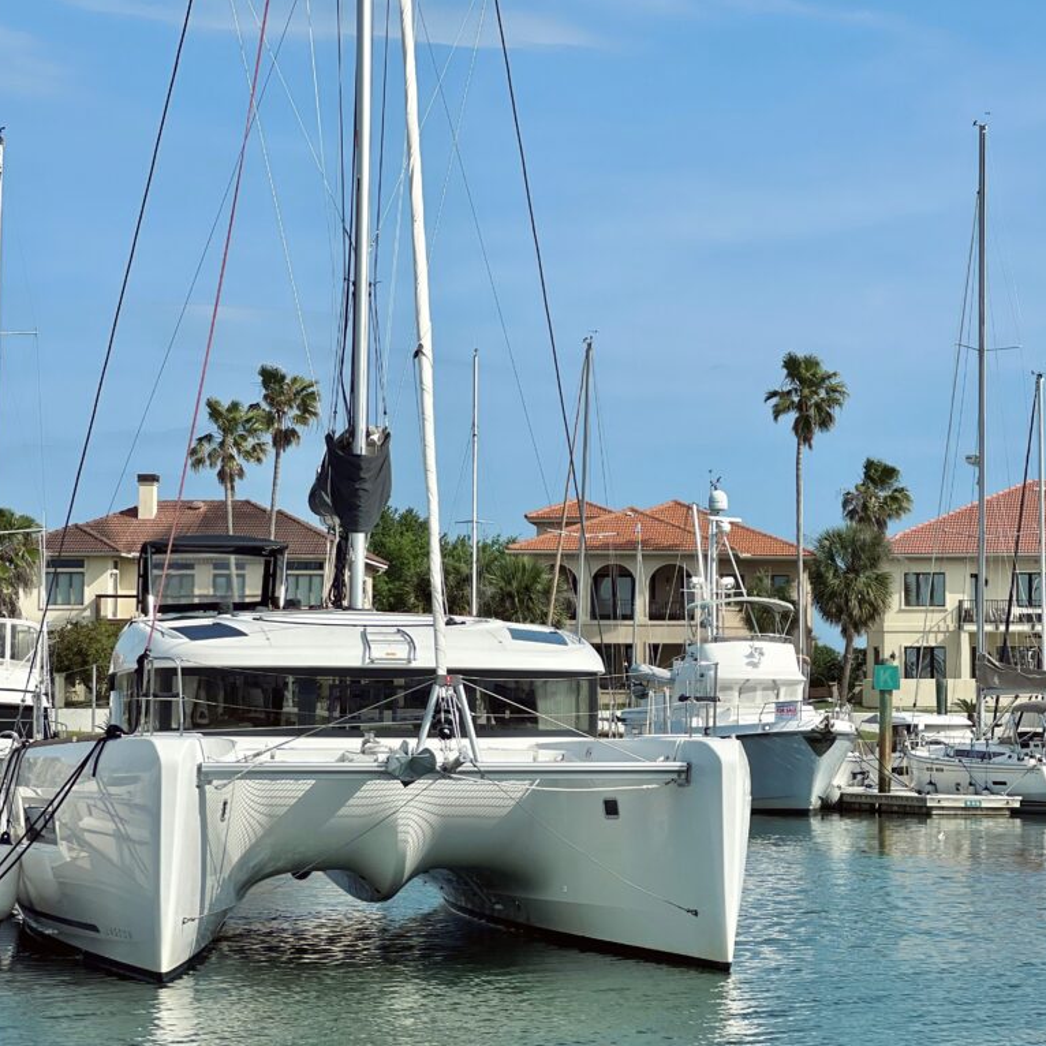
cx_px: 687
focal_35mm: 91
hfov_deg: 19.0
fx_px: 3111
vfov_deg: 19.1
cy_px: 523
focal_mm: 9
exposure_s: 1/1410
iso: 32
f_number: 2.8
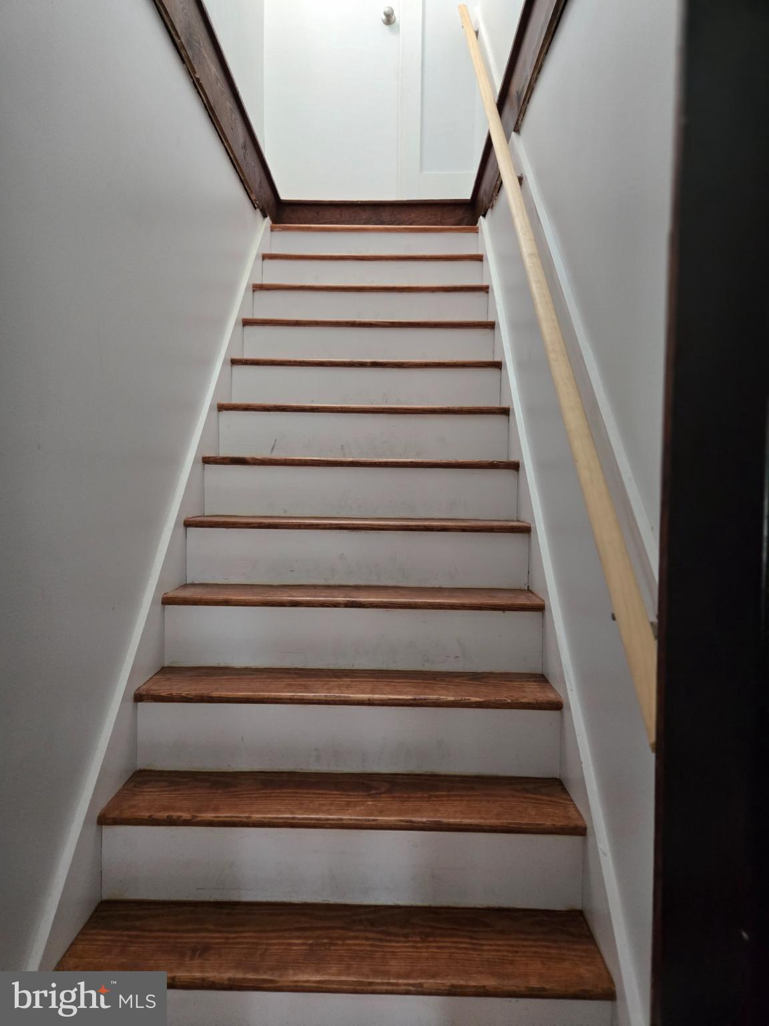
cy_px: 513
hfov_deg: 58.9
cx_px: 384
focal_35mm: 23
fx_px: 681
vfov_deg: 73.9
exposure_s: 1/60
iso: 500
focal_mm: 5.4
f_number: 1.8
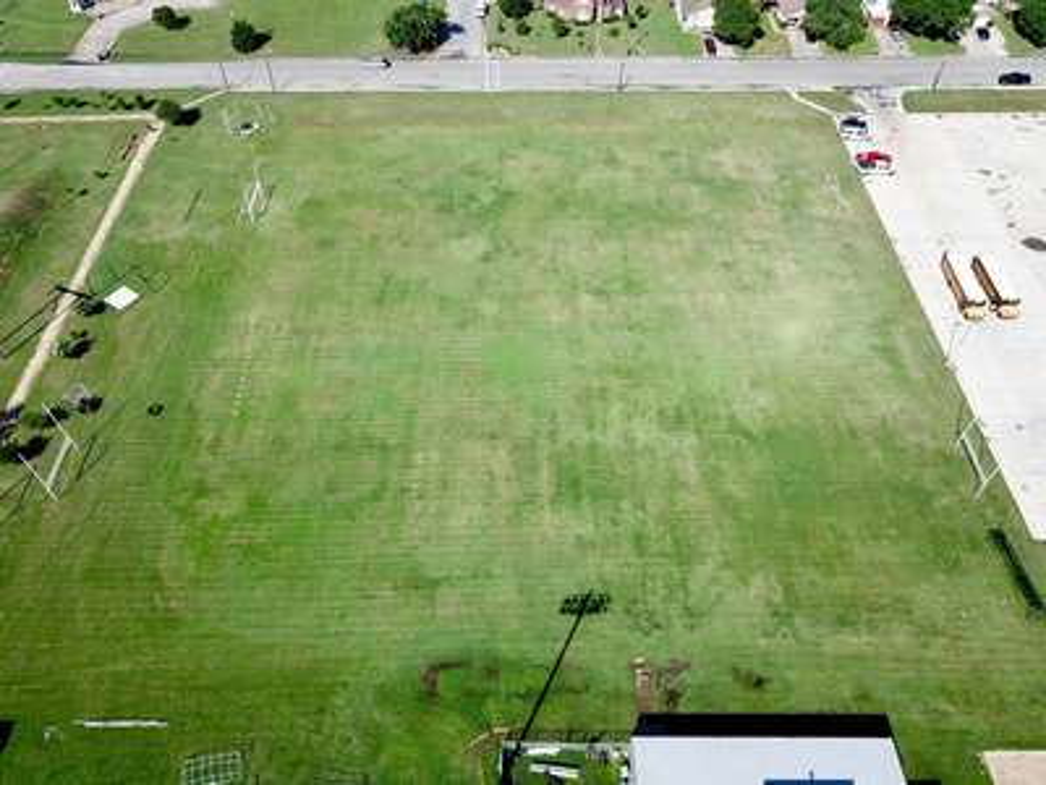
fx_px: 786
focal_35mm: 26
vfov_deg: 53.1
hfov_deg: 67.3
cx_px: 523
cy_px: 392
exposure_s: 1/1112
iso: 100
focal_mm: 4.73
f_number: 2.2
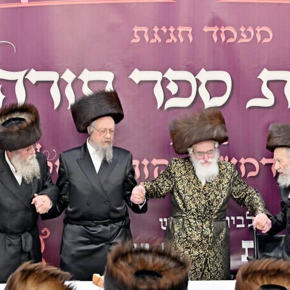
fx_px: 1469
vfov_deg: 11.3
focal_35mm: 155
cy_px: 145
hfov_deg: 11.3
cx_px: 209
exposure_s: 1/200
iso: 500
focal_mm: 81
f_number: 4
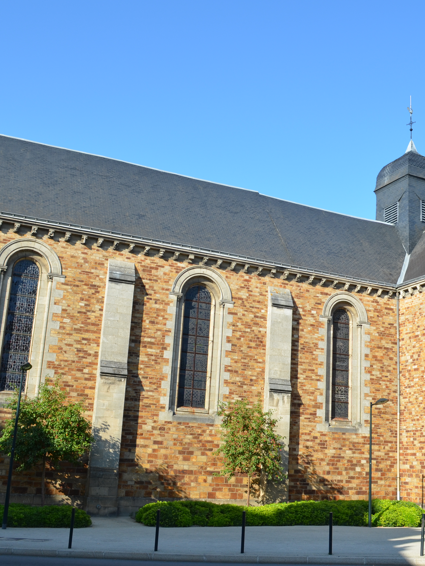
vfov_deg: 46.8
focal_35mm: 40
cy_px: 280
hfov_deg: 35.8
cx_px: 261
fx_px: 655
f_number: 8
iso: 140
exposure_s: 1/250
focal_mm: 18
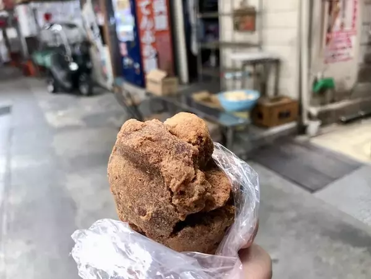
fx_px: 300
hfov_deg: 63.4
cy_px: 140
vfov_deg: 49.7
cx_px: 186
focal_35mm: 28
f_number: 1.8
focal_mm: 3.99
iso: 32
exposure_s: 1/30
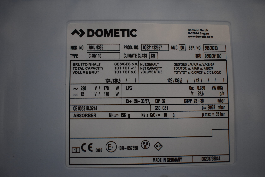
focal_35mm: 36
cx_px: 132
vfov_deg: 36.9
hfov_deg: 53.1
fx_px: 265
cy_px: 88
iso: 1000
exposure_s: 1/60
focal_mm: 24
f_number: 4
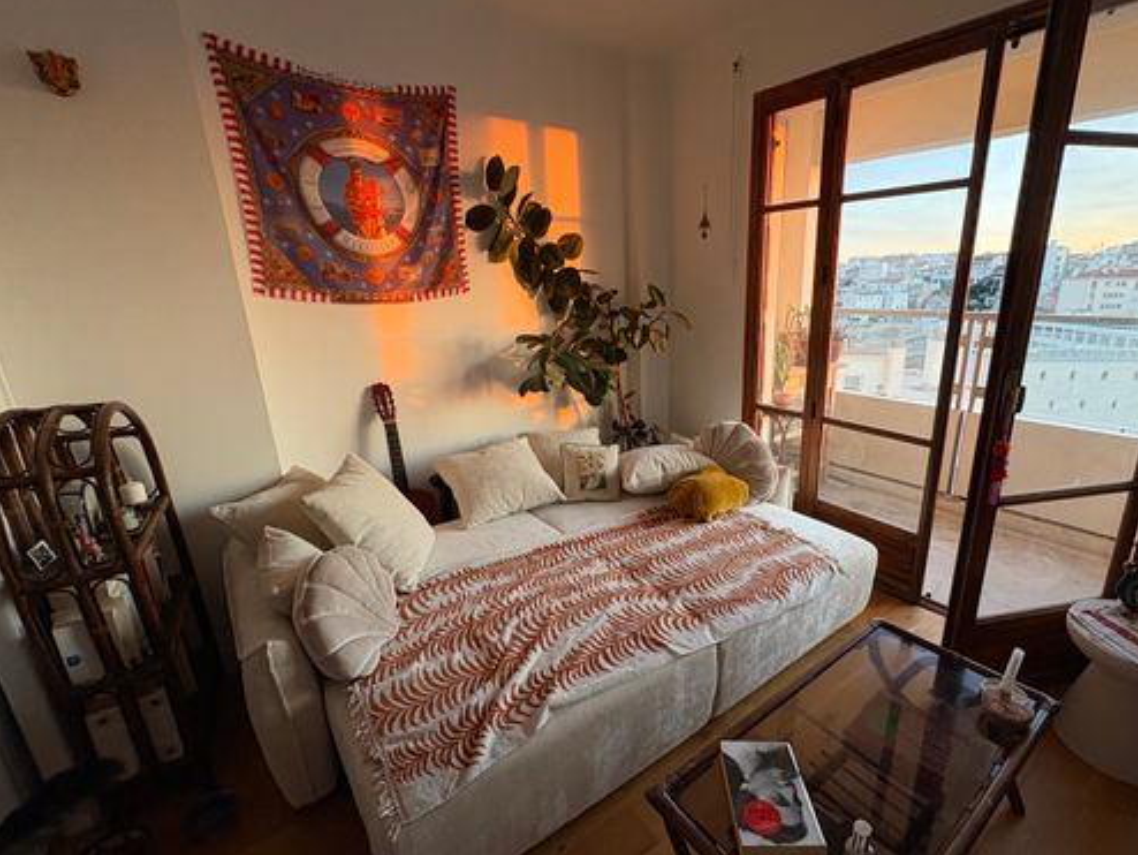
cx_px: 650
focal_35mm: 17
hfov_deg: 90.4
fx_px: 559
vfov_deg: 74.7
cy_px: 454
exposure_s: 1/60
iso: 250
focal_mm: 2.22
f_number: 2.2
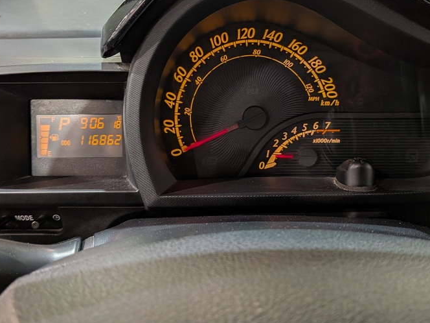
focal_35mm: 37
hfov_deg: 50.0
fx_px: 460
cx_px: 239
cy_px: 112
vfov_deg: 38.3
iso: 52
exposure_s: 1/30
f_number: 1.7
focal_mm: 4.53
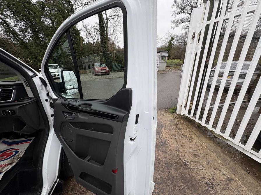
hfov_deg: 102.1
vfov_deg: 85.7
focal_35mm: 14
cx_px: 130
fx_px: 106
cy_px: 98
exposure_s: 1/150
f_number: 2.2
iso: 40
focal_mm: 2.22
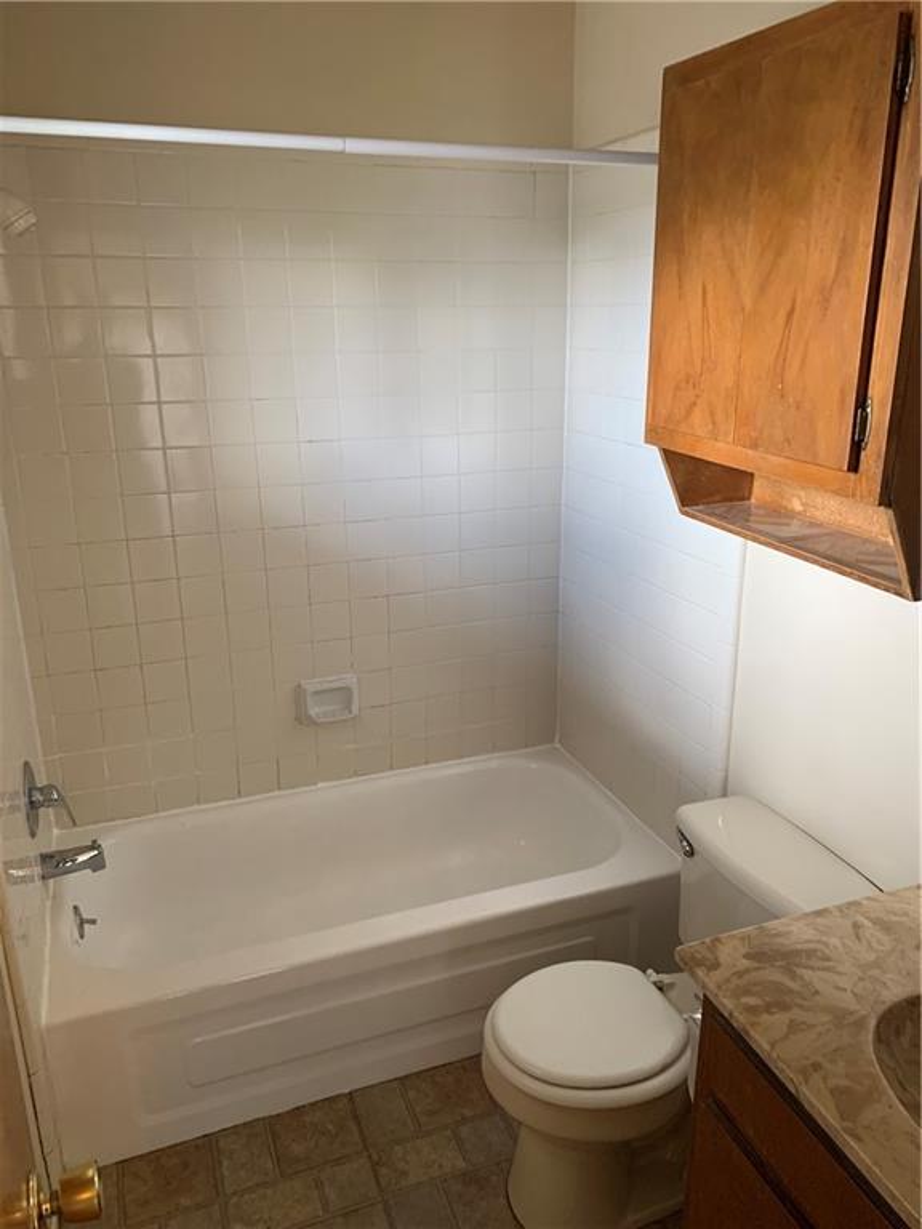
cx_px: 461
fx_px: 923
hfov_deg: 53.1
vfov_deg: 67.3
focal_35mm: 26
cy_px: 614
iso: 160
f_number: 1.8
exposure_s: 1/60
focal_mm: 4.25
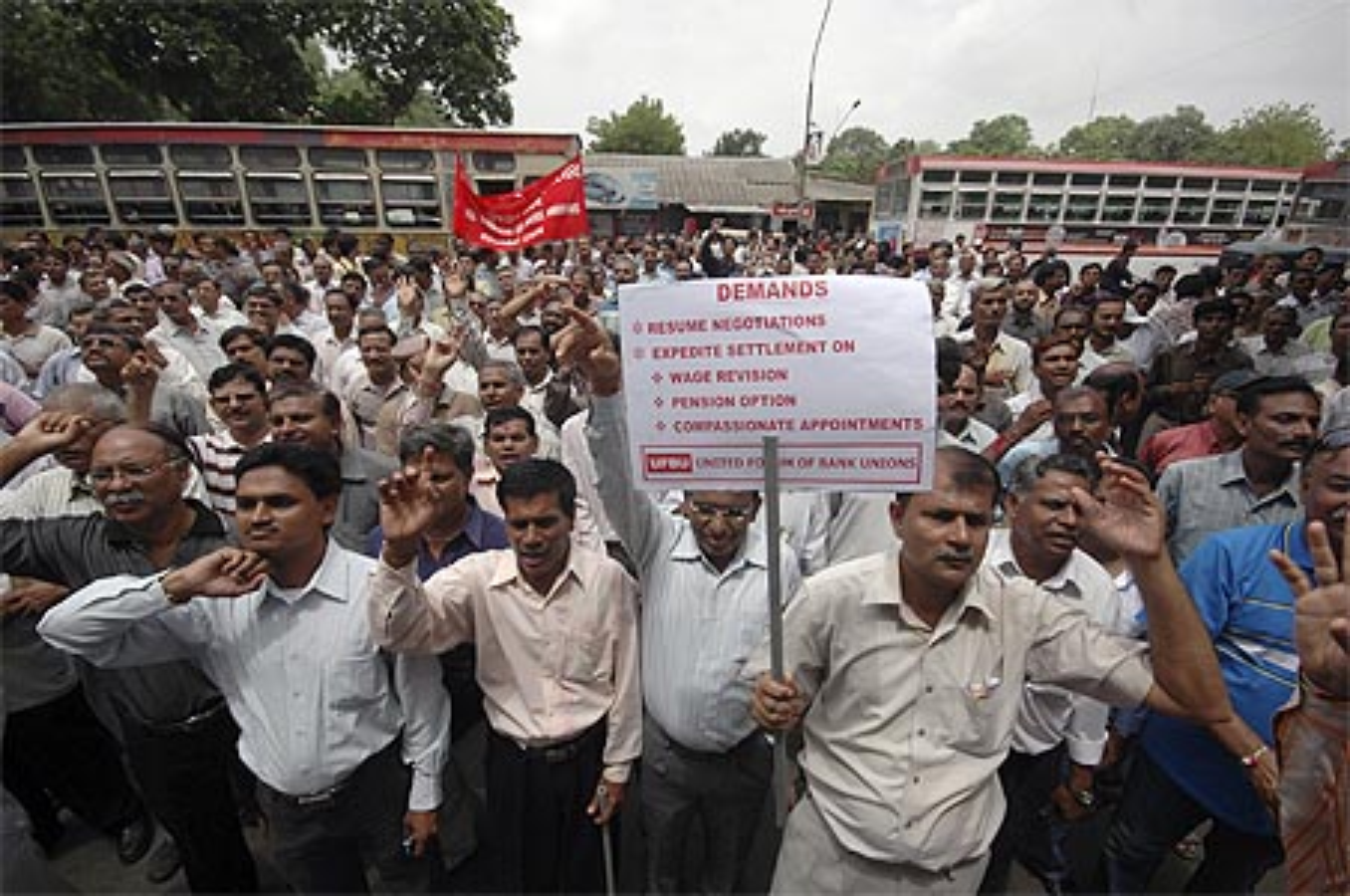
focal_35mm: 15
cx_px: 675
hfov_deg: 100.5
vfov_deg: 77.2
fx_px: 562
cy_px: 448
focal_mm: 10
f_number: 6.3
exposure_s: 1/640
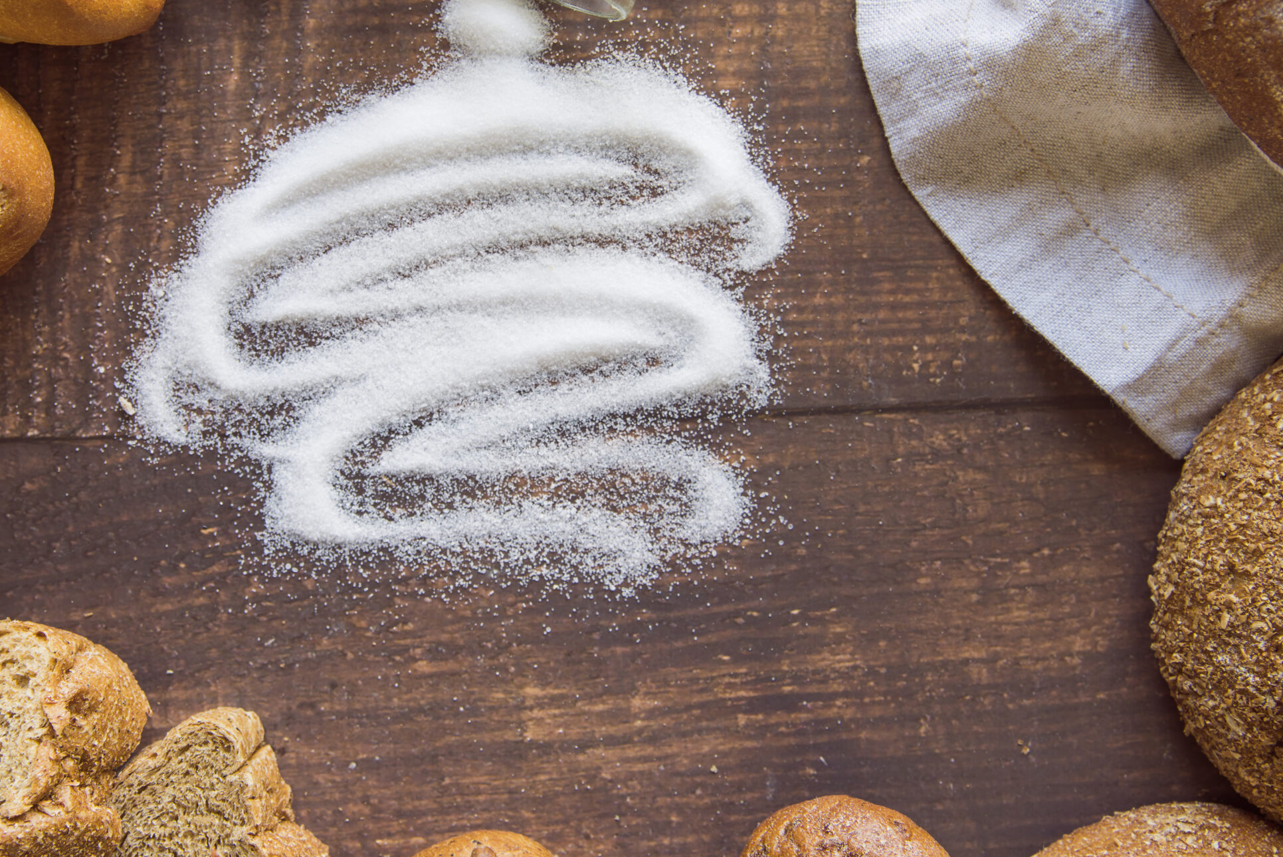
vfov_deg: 23.7
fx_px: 2032
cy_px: 321
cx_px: 489
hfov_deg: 34.9
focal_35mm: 57
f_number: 8
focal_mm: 43
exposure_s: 1/2.5
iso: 100
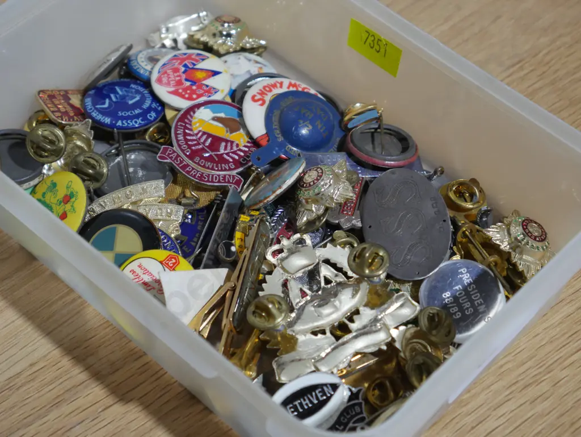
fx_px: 1411
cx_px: 290
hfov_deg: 23.3
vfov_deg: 17.6
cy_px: 218
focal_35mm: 84
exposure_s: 1/100
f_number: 5.6
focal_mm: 42
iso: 1000
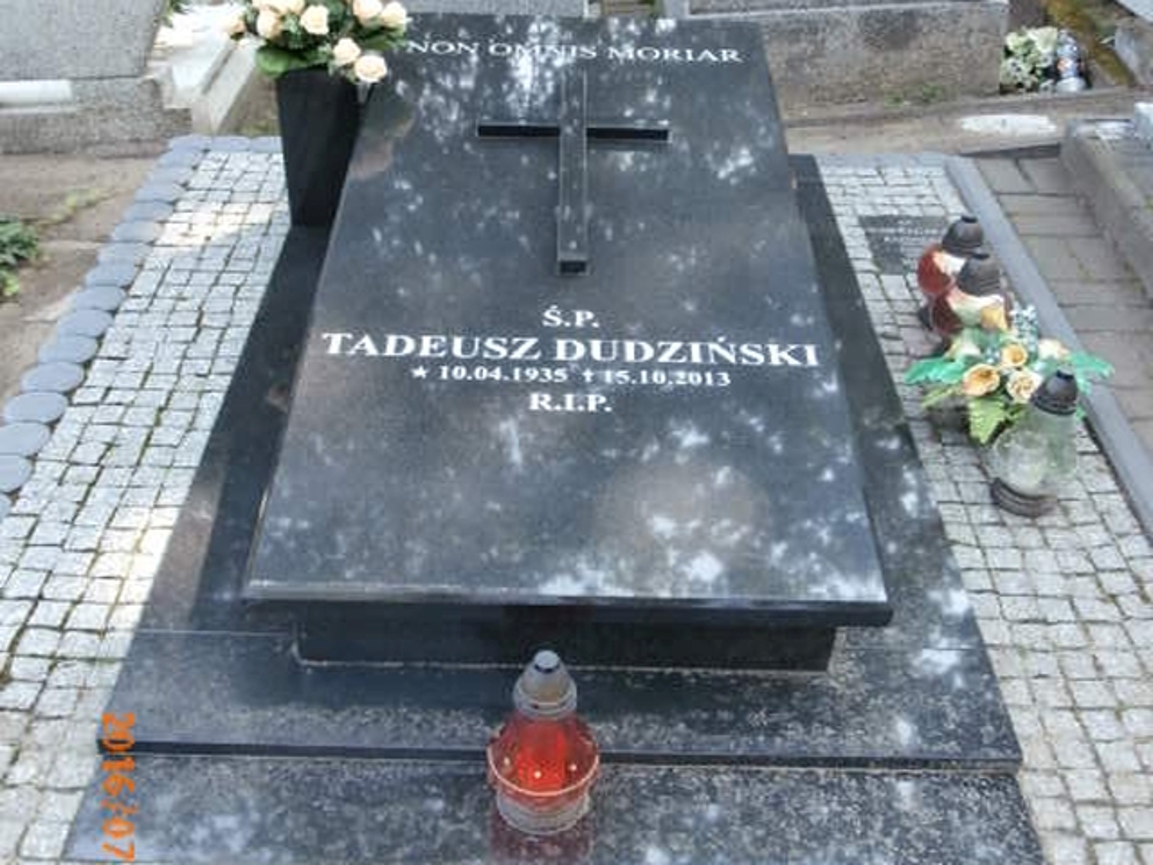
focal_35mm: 30
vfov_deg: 46.8
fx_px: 999
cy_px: 432
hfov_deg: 60.0
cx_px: 576
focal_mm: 5.36
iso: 100
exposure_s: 1/80
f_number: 3.5
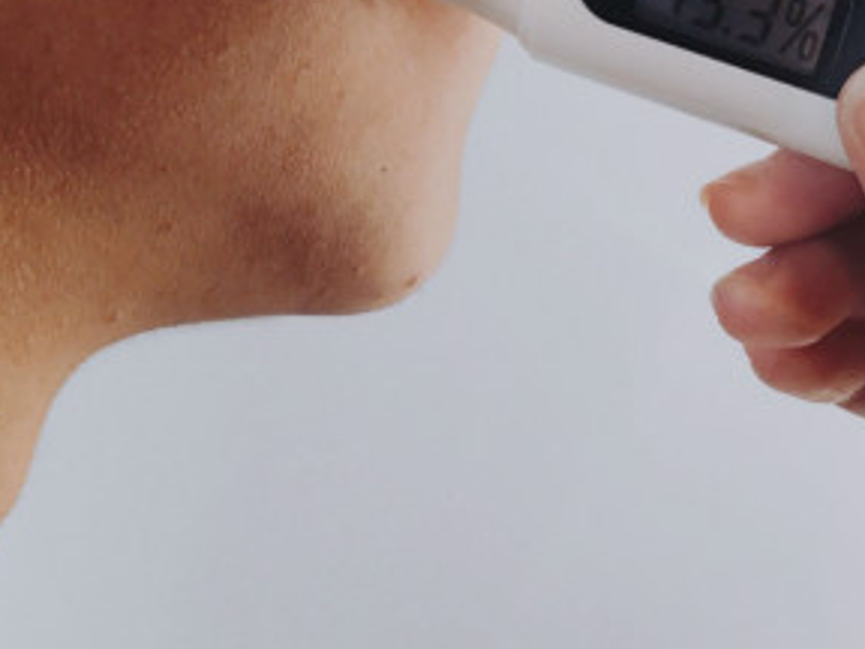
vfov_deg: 19.3
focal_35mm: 73
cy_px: -66
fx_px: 1824
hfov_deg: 26.7
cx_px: 463
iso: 25
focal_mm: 3.99
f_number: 1.8
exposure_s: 1/100
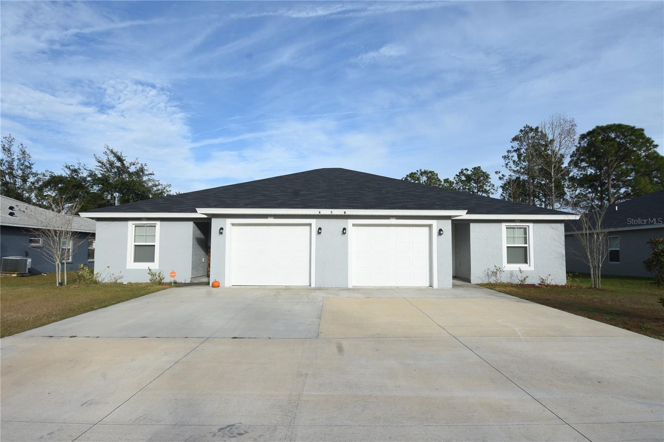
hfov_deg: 85.4
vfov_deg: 63.2
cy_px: 221
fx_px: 360
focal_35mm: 20
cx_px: 332
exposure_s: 1/160
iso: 100
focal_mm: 13
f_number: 8
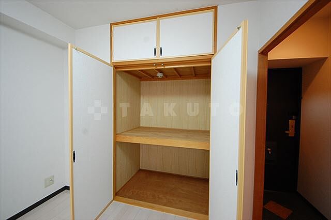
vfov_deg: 83.2
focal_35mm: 14
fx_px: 124
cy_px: 110
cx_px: 166
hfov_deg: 106.3
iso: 800
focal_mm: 9
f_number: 4.8
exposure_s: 1/40
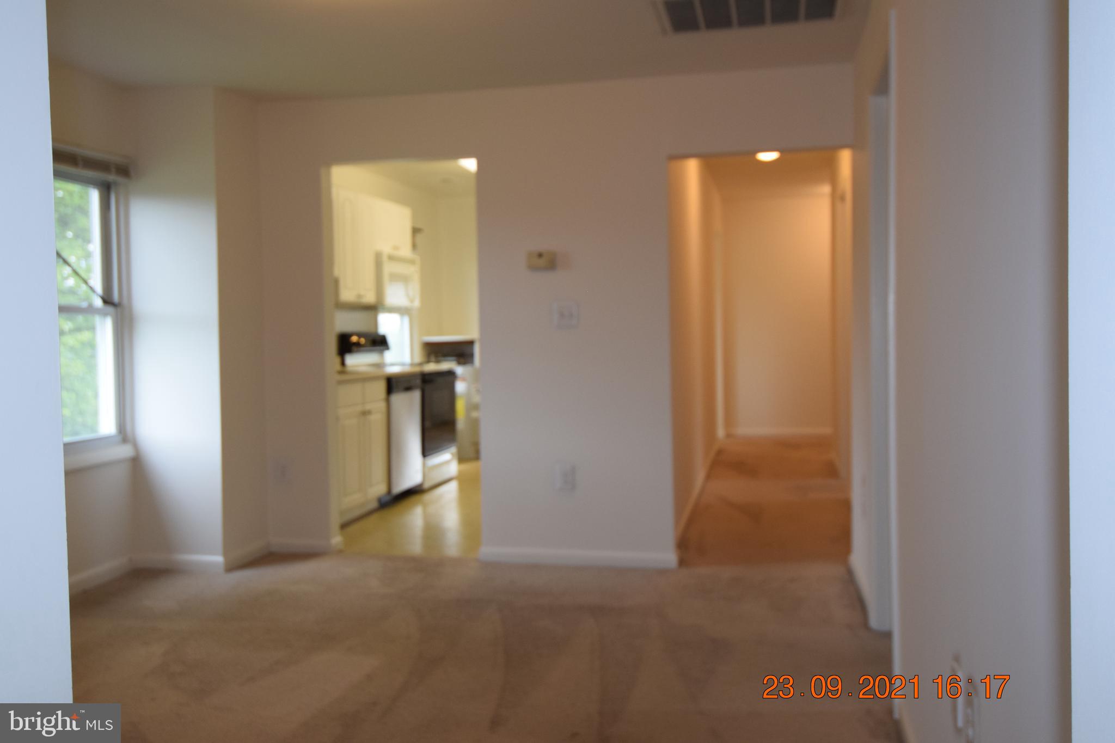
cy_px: 372
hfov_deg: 57.2
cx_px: 558
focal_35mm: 33
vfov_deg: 40.0
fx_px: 1022
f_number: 5
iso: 800
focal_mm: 22
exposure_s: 1/100
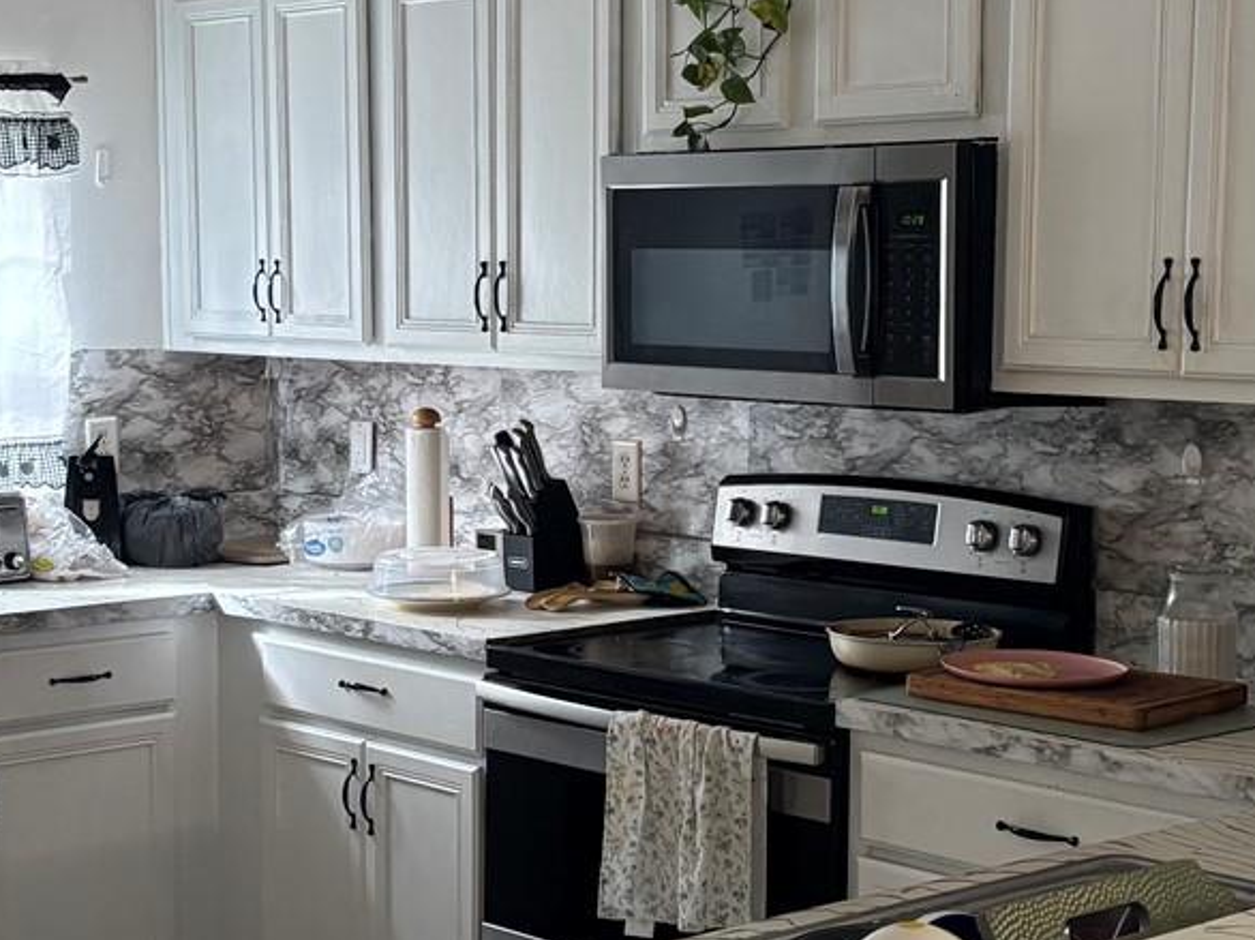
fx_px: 2573
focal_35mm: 71
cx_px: 499
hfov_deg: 27.3
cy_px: 456
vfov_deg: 20.7
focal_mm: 5.96
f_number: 1.6
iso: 160
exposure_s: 1/60
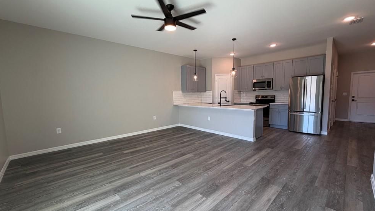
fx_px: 159
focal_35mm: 16
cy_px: 109
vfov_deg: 67.1
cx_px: 189
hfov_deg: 99.4
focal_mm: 2.22
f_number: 2.2
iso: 125
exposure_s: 1/120
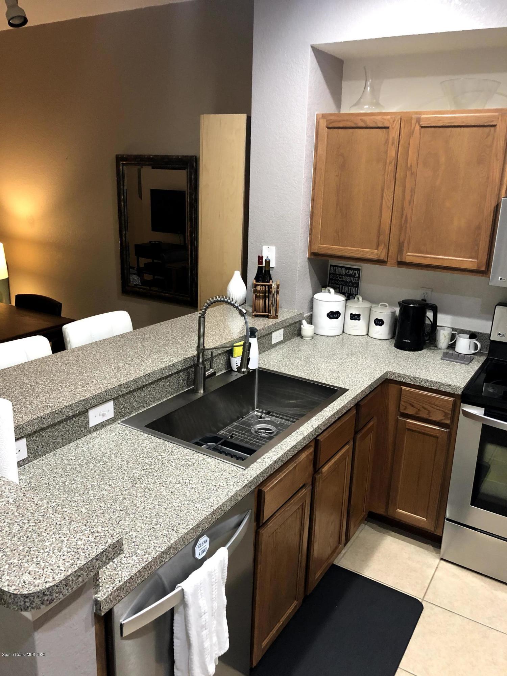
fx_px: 547
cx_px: 254
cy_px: 338
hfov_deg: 49.7
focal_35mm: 28
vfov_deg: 63.4
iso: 100
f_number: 1.8
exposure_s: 1/15
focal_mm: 3.99
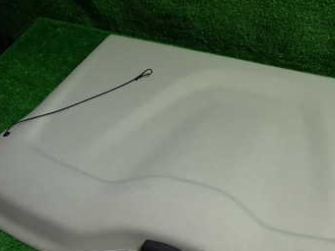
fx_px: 513
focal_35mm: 53
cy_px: 179
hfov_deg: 35.6
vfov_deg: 27.3
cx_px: 237
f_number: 2.3
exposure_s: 1/60
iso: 160
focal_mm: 5.4
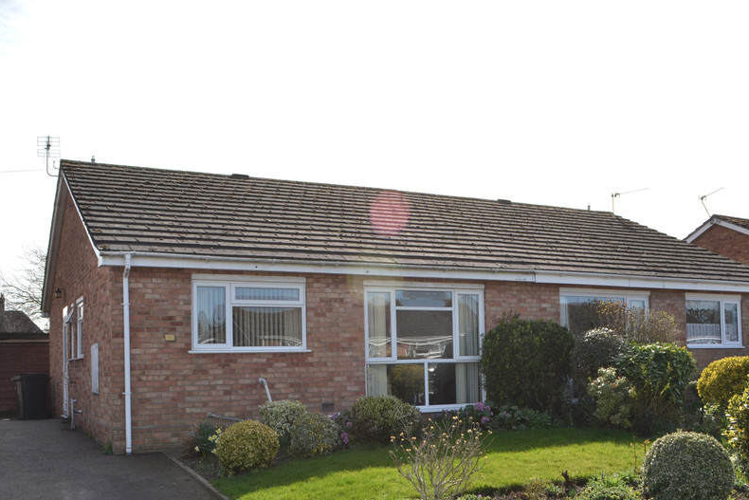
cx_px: 348
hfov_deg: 54.4
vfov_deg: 37.6
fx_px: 728
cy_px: 314
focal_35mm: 35
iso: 100
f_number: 8
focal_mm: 18
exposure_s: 1/200
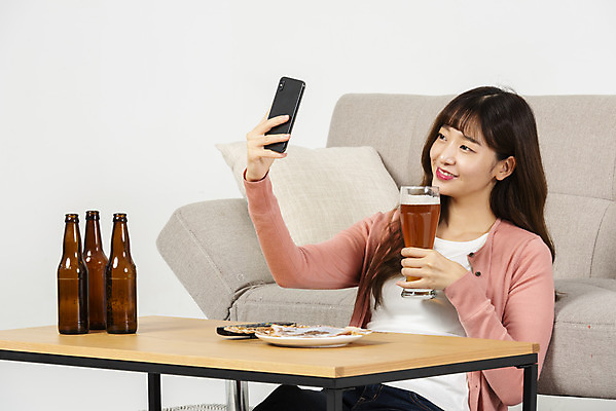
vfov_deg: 7.6
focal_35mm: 180
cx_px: 308
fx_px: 3081
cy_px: 206
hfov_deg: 11.4
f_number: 11
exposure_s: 1/125
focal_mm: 180
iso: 100
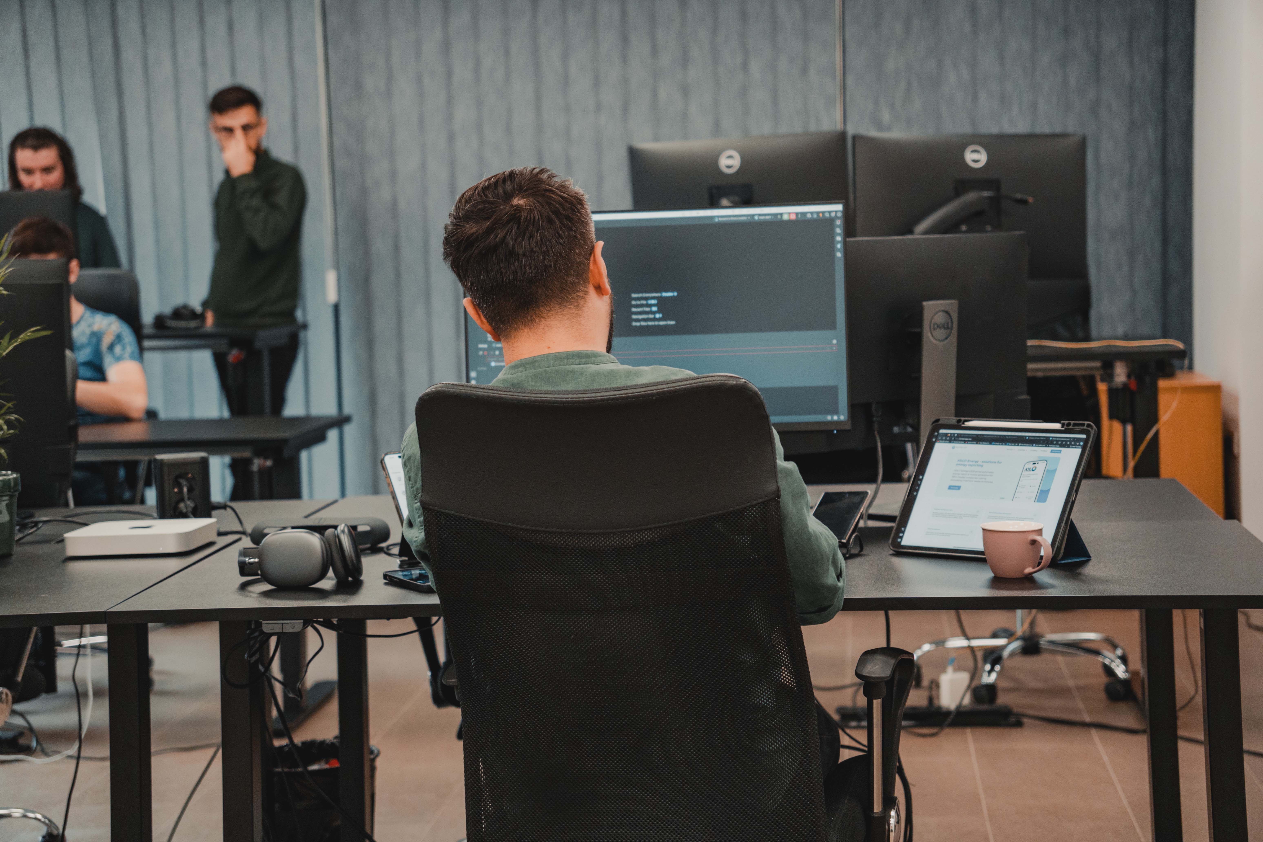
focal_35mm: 75
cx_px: 632
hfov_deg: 27.0
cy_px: 421
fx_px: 2631
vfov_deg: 18.2
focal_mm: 50
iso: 800
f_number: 2.8
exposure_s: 1/160
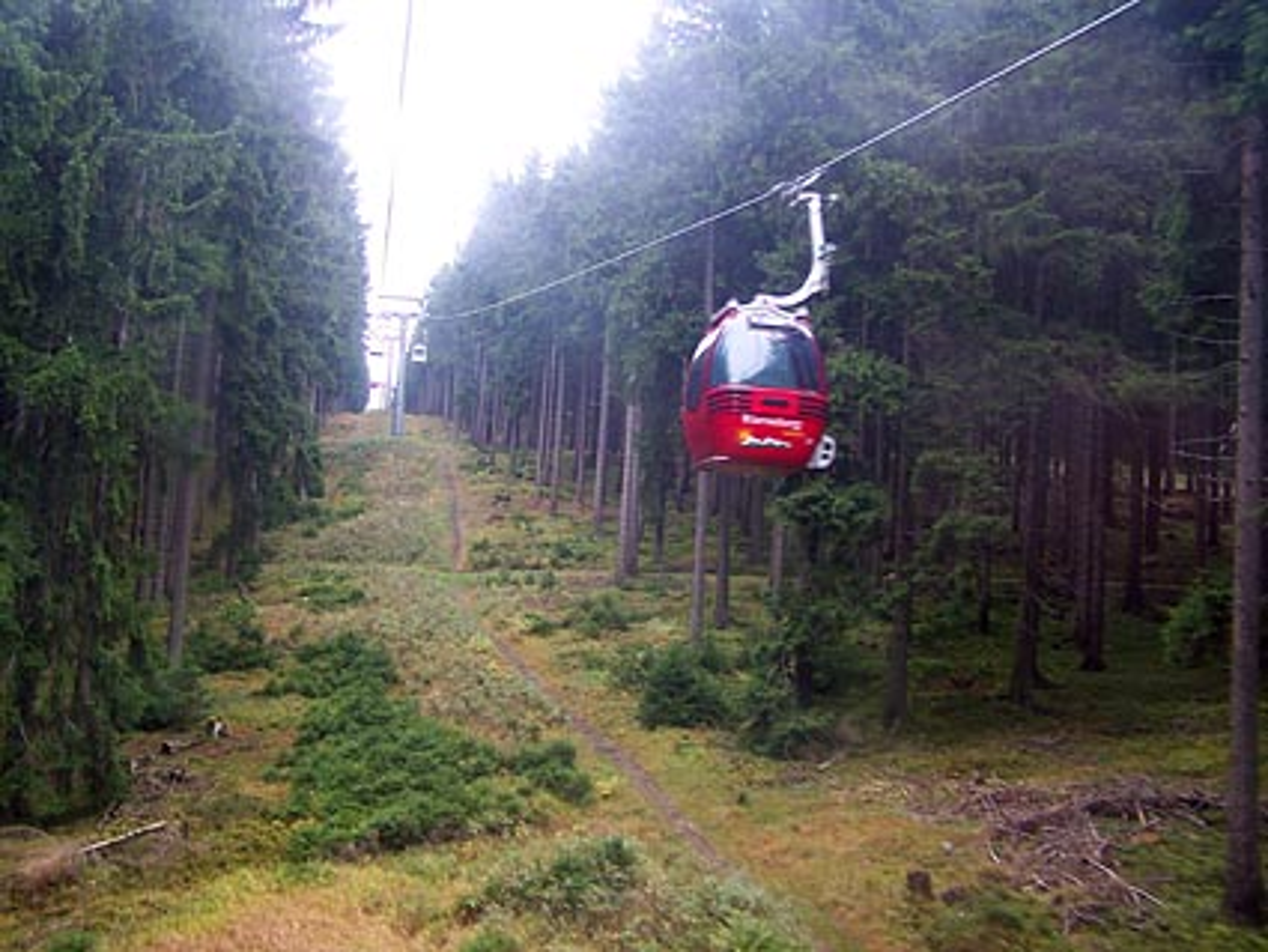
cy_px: 476
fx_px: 1392
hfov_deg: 49.0
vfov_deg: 37.7
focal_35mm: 38
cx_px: 634
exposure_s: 1/40
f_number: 2.8
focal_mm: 6.3
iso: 64
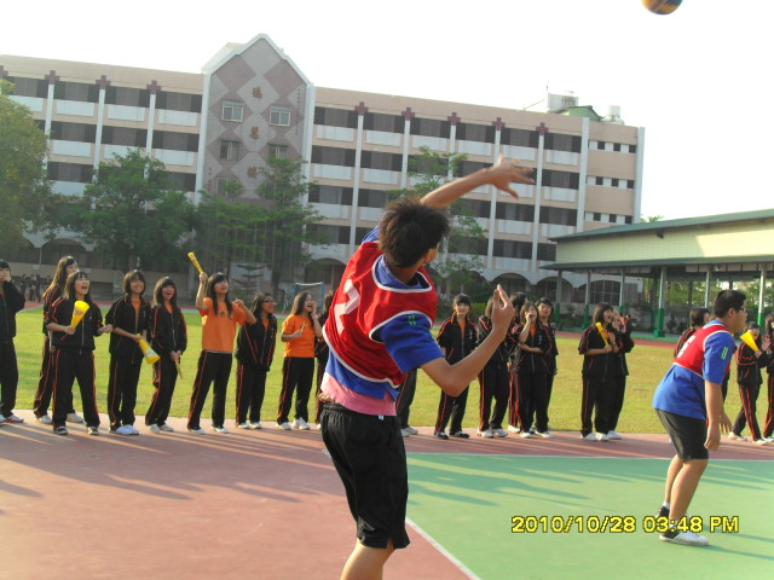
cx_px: 387
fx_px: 1118
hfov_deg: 38.2
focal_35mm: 50
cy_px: 290
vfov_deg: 29.1
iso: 100
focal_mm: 8.8
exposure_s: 1/350
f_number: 3.3
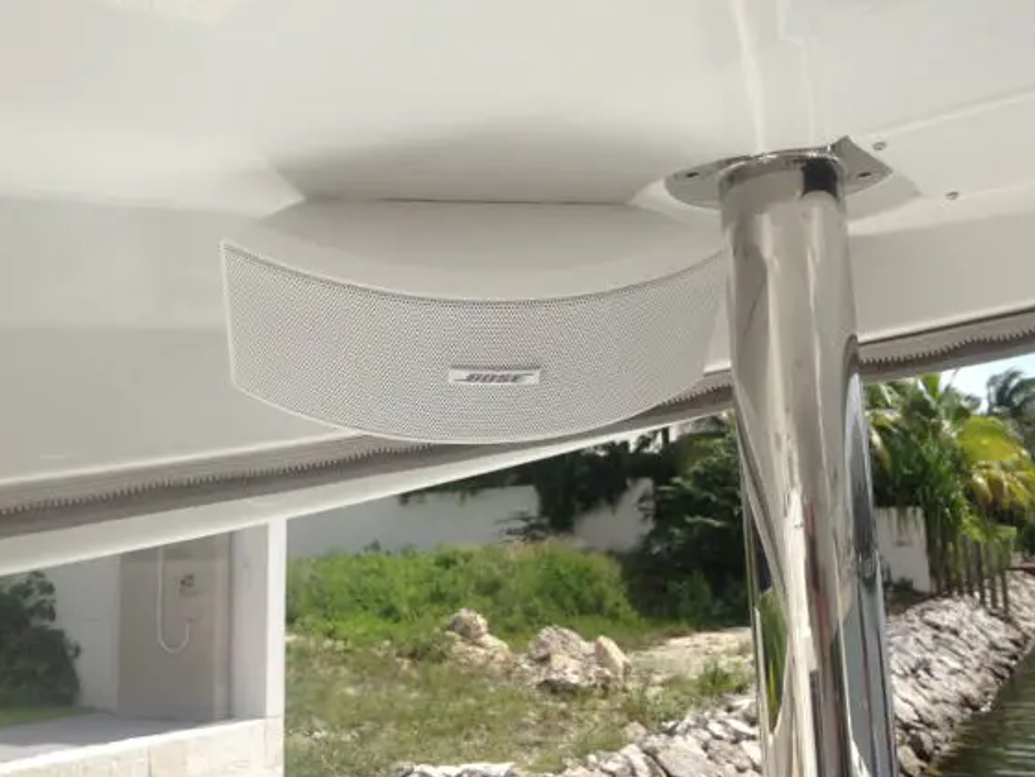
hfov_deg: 46.8
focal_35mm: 40
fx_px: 1196
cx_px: 558
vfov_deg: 35.9
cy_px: 342
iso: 50
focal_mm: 4.28
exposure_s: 1/2304
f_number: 2.4
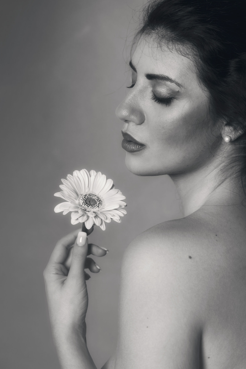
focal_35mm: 85
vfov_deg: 23.9
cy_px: 184
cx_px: 123
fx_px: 871
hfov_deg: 16.1
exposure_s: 1/80
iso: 100
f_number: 6.3
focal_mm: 85
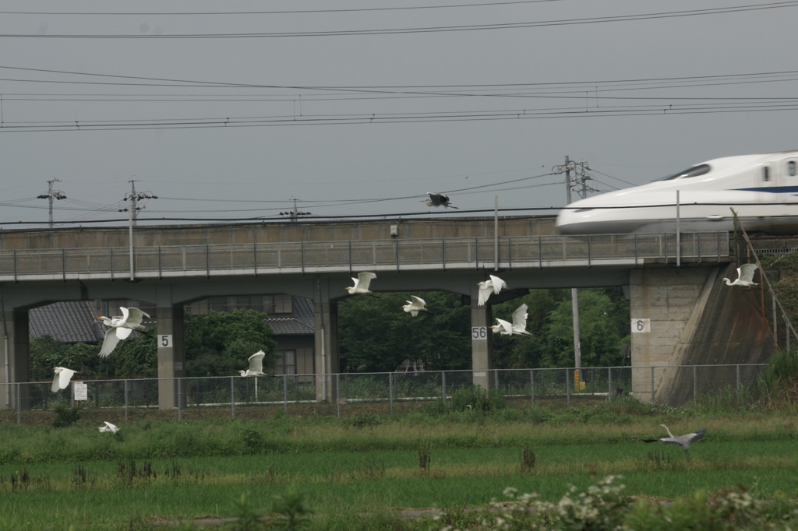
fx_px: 7645
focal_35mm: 345
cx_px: 399
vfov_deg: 4.0
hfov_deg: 6.0
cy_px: 266
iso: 250
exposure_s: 1/400
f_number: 16
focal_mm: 230
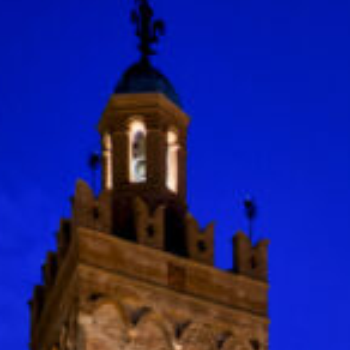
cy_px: 535
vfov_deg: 12.0
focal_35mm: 139
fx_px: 1590
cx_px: 443
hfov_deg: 12.2
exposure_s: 2.5
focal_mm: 11.51
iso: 64
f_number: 5
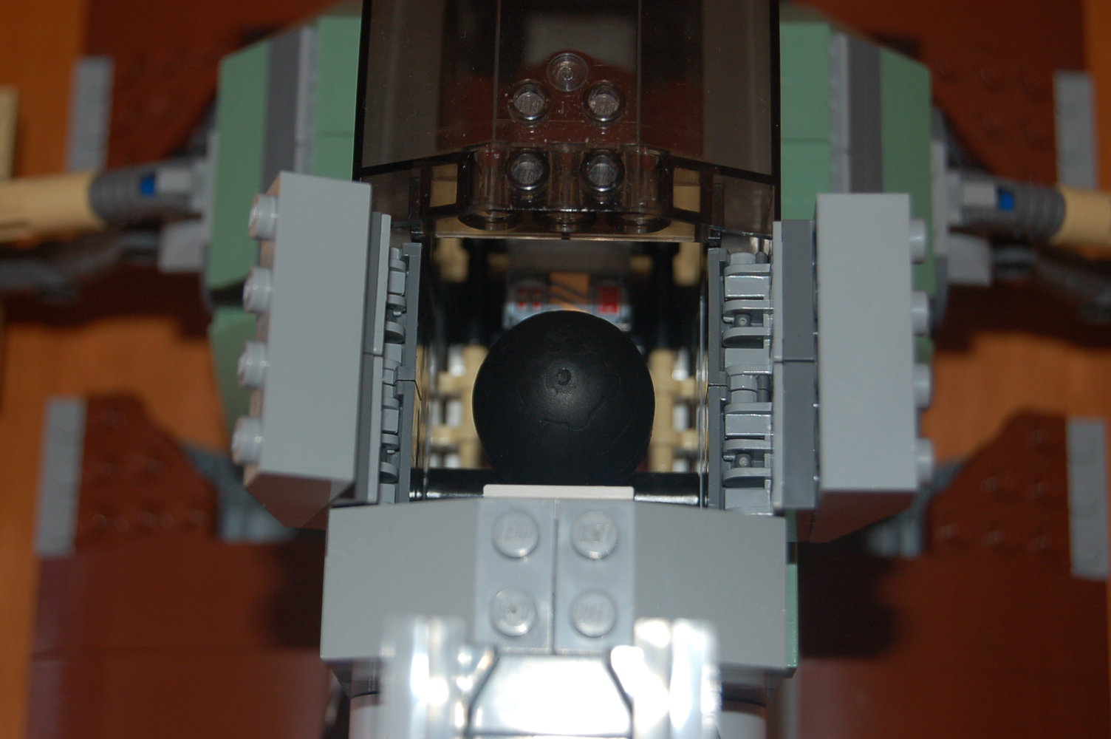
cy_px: 370
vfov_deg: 16.5
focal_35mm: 82
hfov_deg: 24.6
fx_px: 2544
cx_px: 556
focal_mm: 55
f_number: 5.6
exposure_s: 1/60
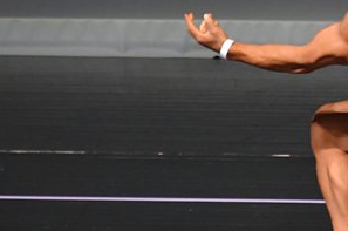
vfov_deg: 1.2
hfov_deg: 1.8
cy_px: 35
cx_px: 373
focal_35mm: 1176
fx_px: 11349
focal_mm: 300
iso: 4000
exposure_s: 1/400
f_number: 5.6
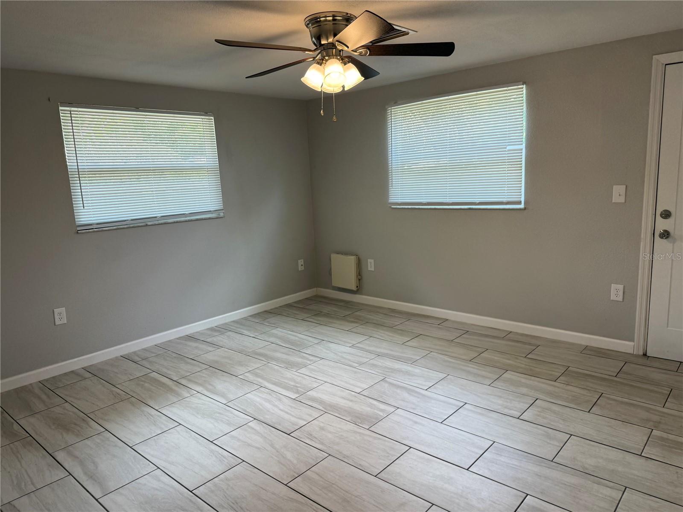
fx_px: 474
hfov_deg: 71.6
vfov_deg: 56.8
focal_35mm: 24
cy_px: 256
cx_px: 342
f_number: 1.78
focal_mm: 6.76
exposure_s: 1/120
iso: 80
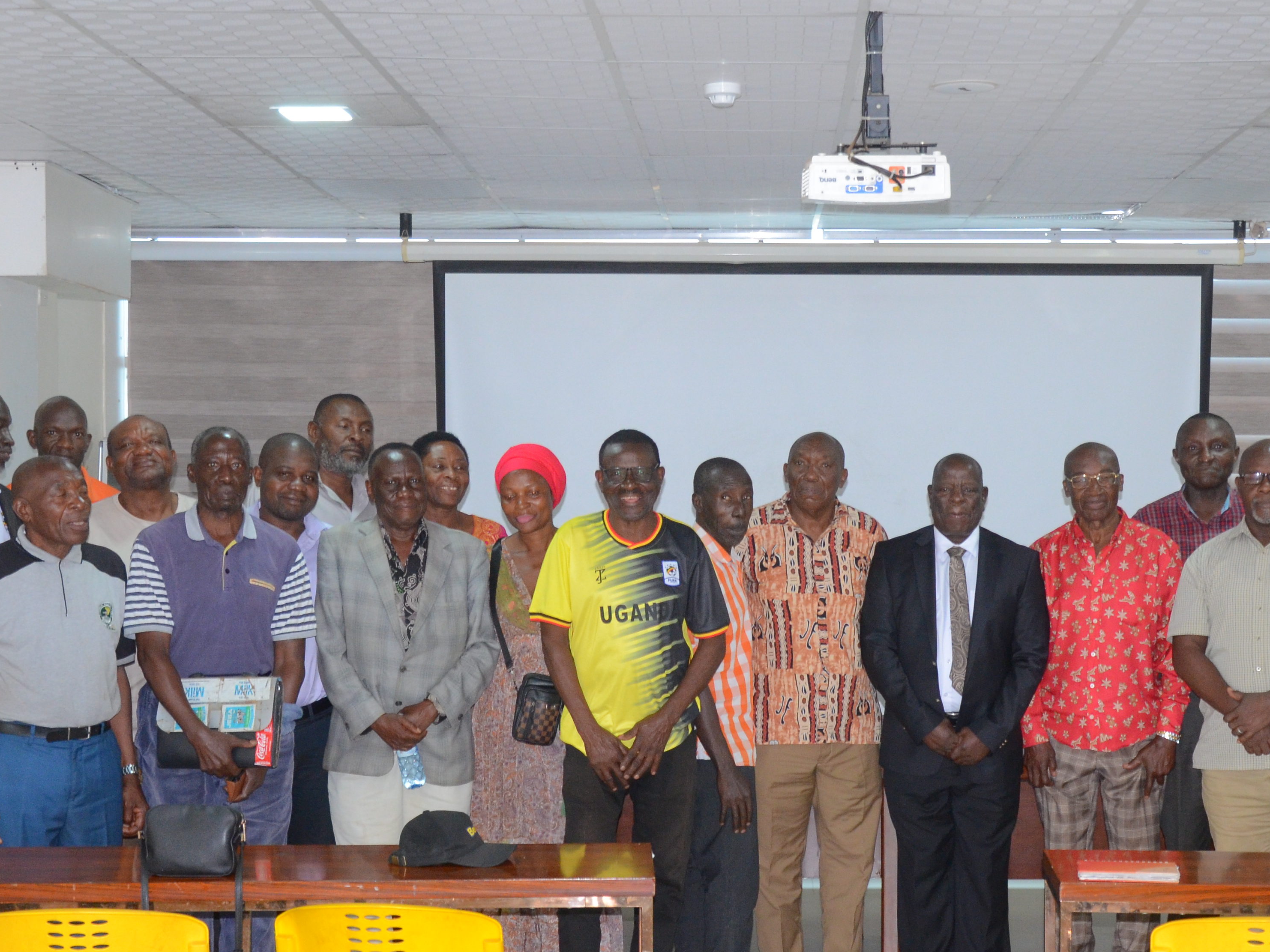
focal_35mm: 67
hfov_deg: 28.9
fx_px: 2458
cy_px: 506
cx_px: 740
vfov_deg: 21.9
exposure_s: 1/60
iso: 1250
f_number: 5.6
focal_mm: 28
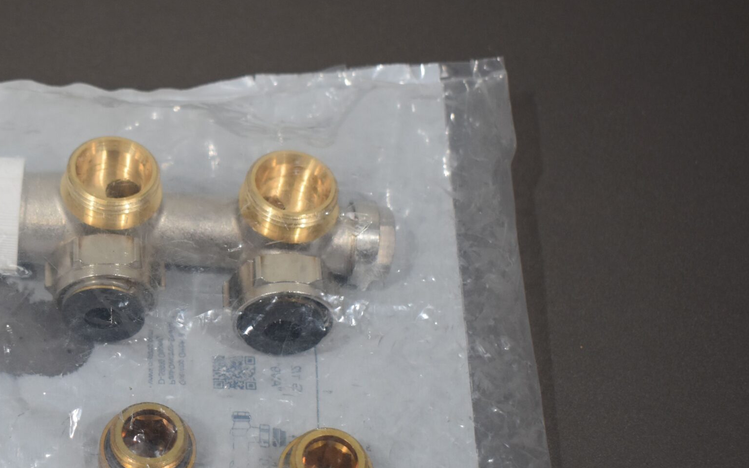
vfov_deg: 16.5
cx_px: 137
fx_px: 1610
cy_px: 311
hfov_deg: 25.7
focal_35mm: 79
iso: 640
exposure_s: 1/250
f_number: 4.2
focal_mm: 31
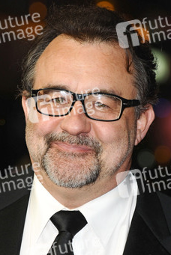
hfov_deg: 6.5
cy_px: 143
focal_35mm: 211
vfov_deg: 9.7
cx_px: 87
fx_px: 1500
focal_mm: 120
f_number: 4.5
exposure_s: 1/200
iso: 320
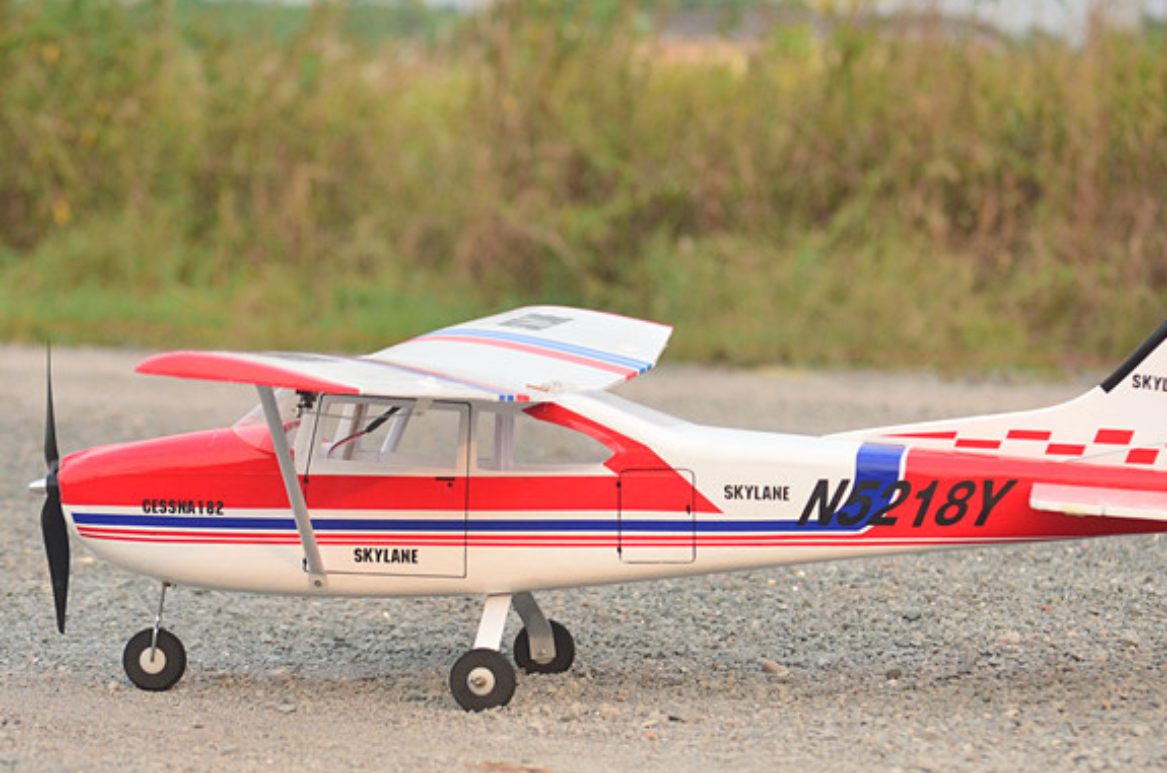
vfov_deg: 8.0
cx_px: 617
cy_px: 494
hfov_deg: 12.0
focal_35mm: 171
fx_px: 5532
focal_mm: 82
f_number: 5.6
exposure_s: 1/400
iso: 400
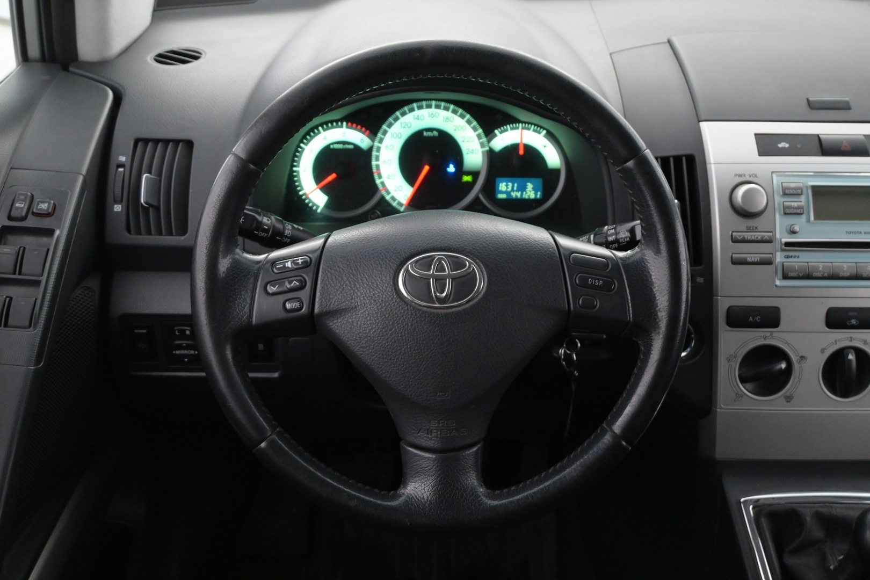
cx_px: 435
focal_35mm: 39
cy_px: 290
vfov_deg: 34.2
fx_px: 942
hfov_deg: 49.6
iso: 2500
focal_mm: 26
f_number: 4.5
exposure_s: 1/40
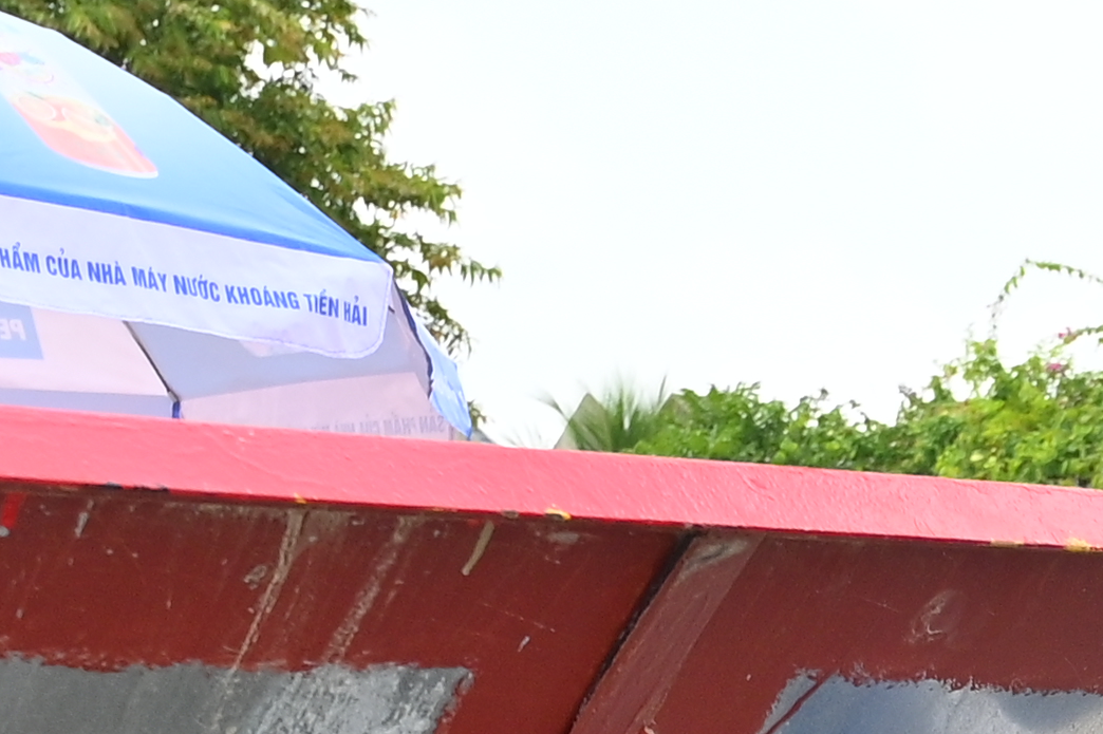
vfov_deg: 8.7
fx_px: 4257
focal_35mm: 139
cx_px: 1453
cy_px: 1906
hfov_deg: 14.1
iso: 320
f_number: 5.6
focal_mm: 24
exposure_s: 1/640
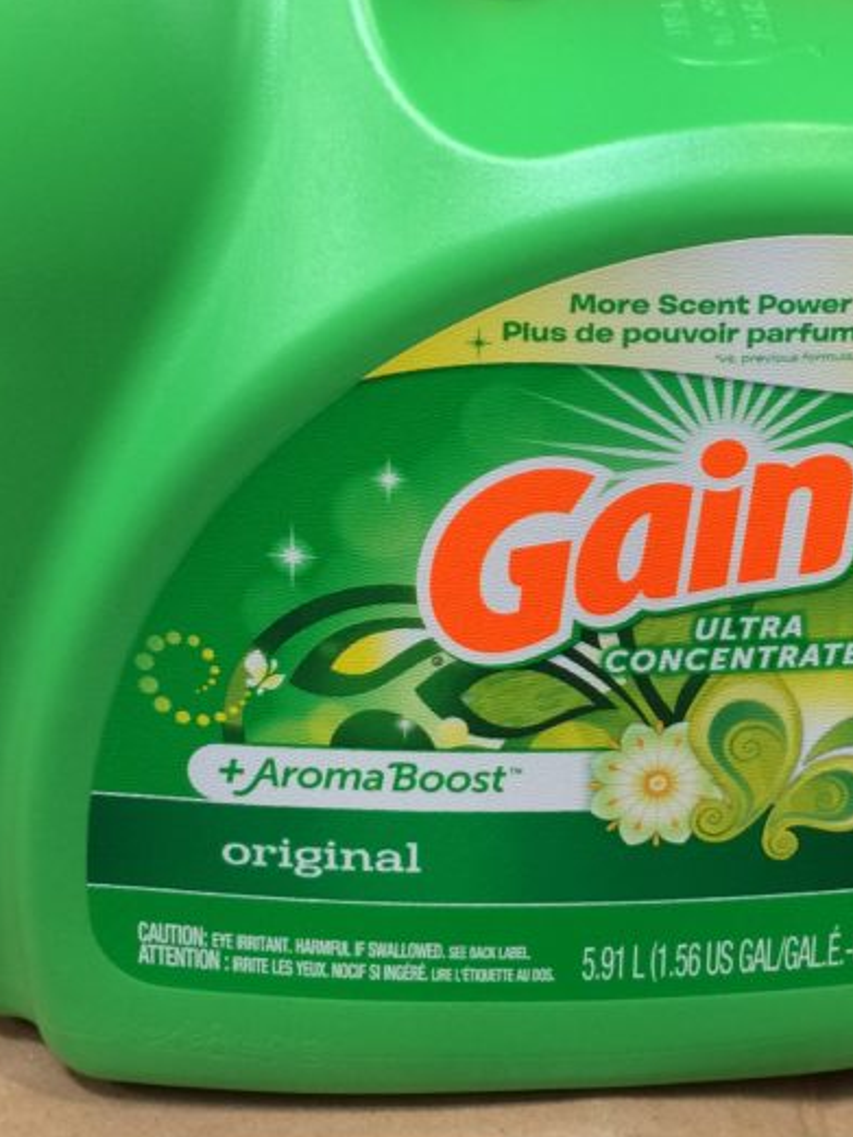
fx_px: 1872
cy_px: 371
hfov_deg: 25.5
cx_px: 574
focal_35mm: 57
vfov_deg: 33.5
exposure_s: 1/33
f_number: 2.2
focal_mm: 4.15
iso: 64
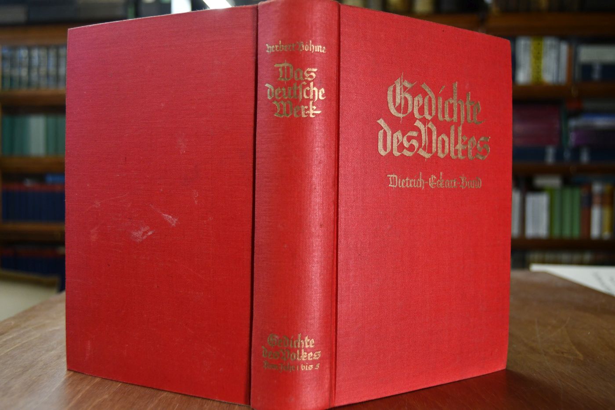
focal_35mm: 33
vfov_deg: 40.0
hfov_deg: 57.2
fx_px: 564
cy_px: 205
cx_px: 308
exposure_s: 1/125
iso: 1100
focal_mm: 22
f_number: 3.5
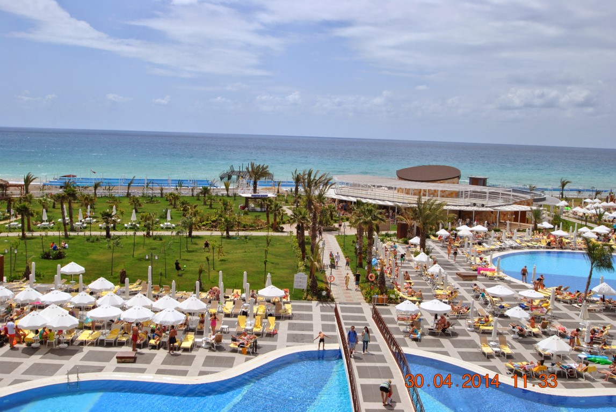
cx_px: 308
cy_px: 206
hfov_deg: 53.1
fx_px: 617
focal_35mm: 36
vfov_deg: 37.0
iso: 100
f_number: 9
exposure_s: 1/320
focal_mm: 24
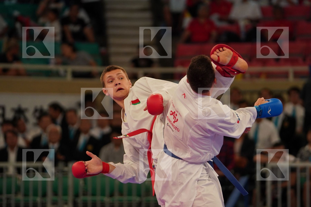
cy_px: 104
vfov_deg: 4.8
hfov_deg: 7.2
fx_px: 2488
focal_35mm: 288
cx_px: 156
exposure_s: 1/1000
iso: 1250
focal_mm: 192
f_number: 2.8
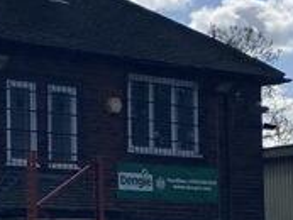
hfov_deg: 14.3
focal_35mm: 135
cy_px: 160
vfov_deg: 11.0
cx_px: -22
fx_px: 1143
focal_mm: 4.25
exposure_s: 1/6410
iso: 32
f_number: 1.8
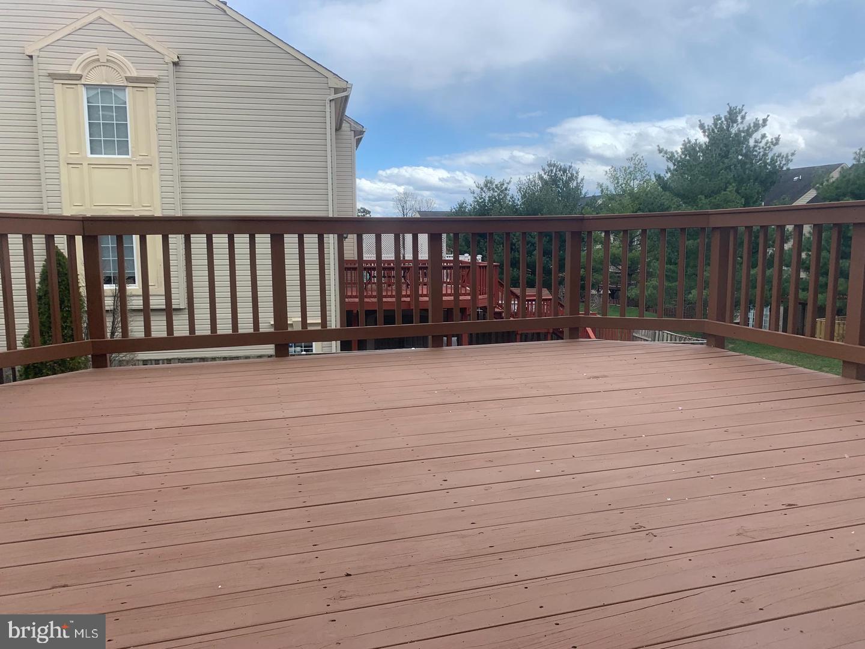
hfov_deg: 67.3
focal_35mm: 26
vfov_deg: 53.1
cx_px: 432
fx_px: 650
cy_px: 324
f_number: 1.8
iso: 25
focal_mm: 4.25
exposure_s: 1/1282
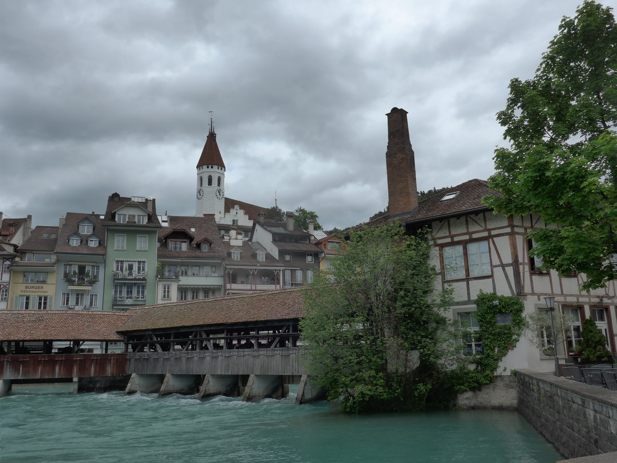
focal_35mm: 29
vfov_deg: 48.2
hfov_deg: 61.7
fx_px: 517
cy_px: 232
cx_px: 308
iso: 160
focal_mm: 6
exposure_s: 1/640
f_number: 5
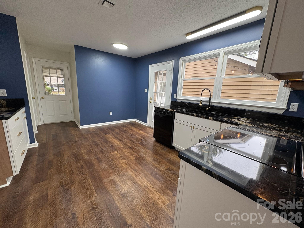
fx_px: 123
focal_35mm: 14
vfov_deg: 85.7
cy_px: 114
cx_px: 152
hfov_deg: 102.1
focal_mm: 2.22
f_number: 2.2
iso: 125
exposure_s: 1/60
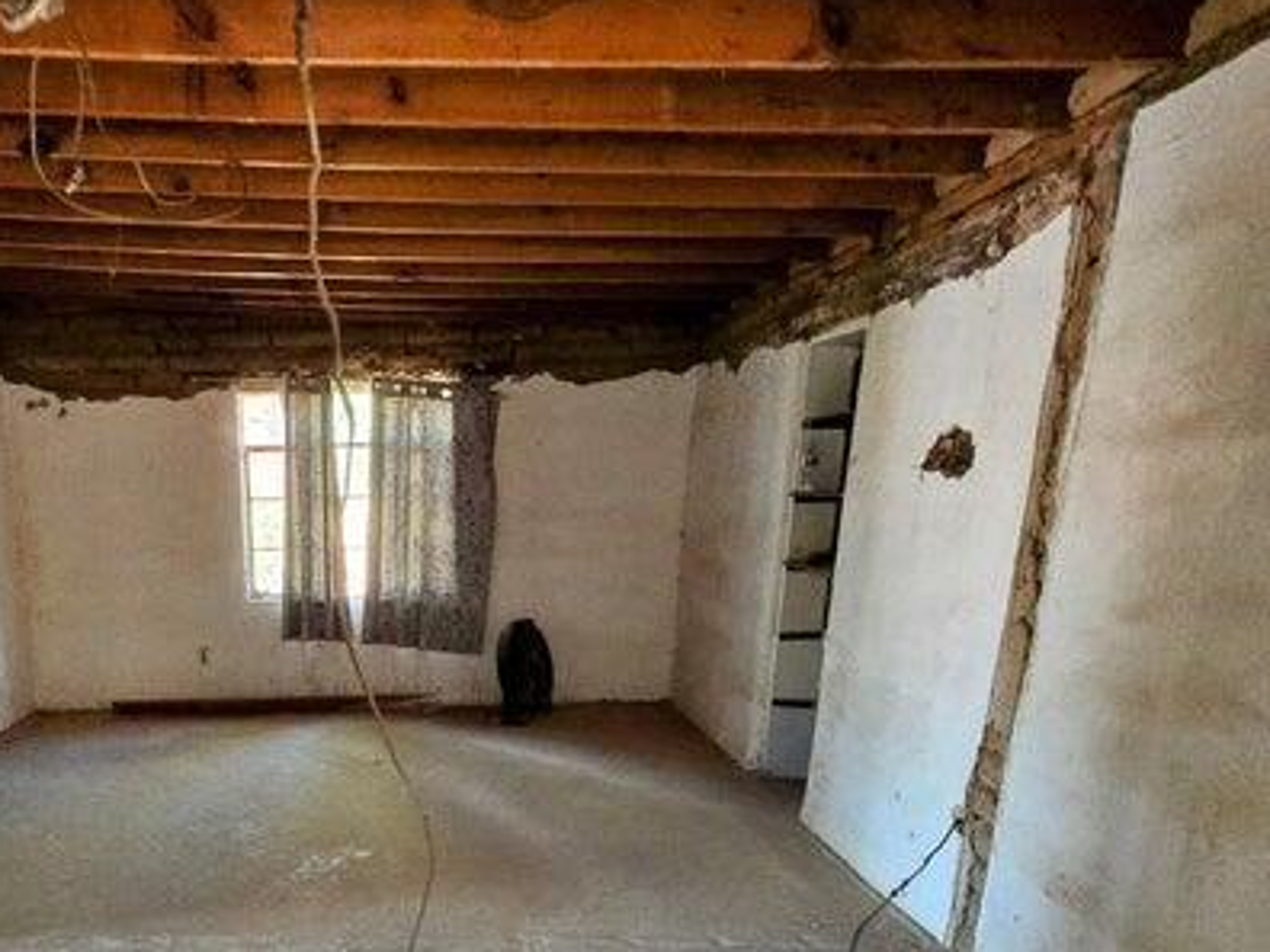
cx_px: 380
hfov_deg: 61.2
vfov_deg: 45.2
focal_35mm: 28
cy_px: 856
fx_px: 1027
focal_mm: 1.7
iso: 250
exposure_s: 1/60
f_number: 2.2
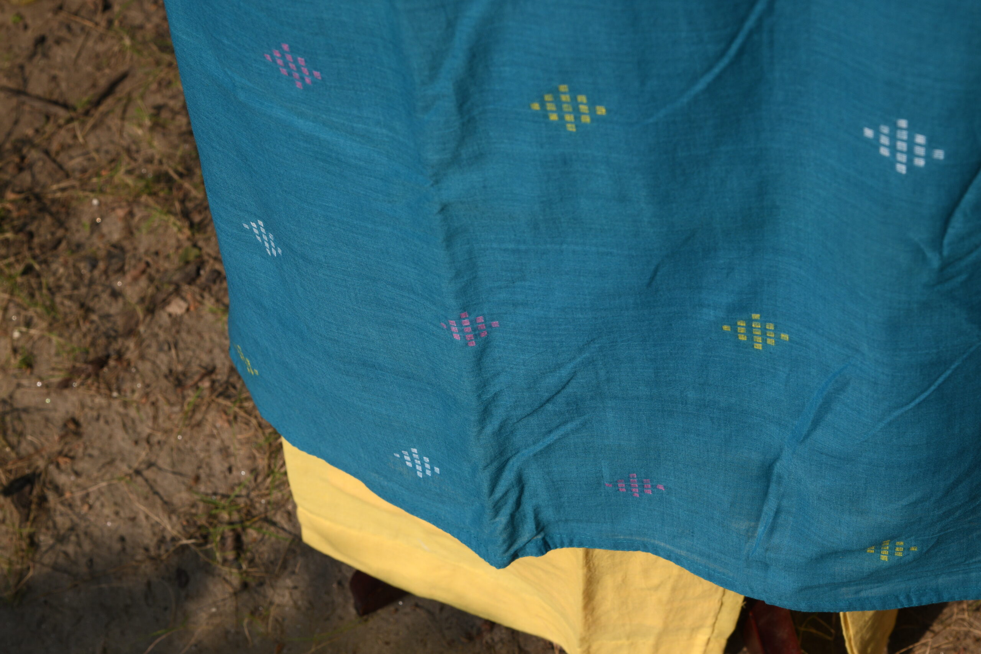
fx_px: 2152
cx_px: 490
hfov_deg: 25.7
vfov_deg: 17.3
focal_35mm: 79
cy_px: 327
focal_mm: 66
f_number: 11
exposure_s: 1/500
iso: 400
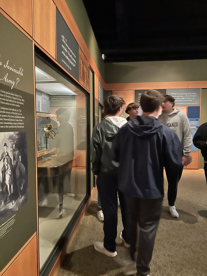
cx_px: 104
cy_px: 138
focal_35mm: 26
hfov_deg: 53.1
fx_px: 207
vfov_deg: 67.3
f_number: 1.5
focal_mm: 5.7
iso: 1000
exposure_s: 1/17
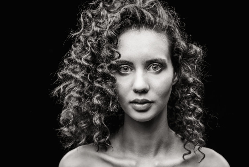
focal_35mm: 80
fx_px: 554
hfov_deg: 25.3
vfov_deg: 17.1
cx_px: 134
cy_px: 76
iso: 100
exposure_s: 1/160
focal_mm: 70
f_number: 5.6
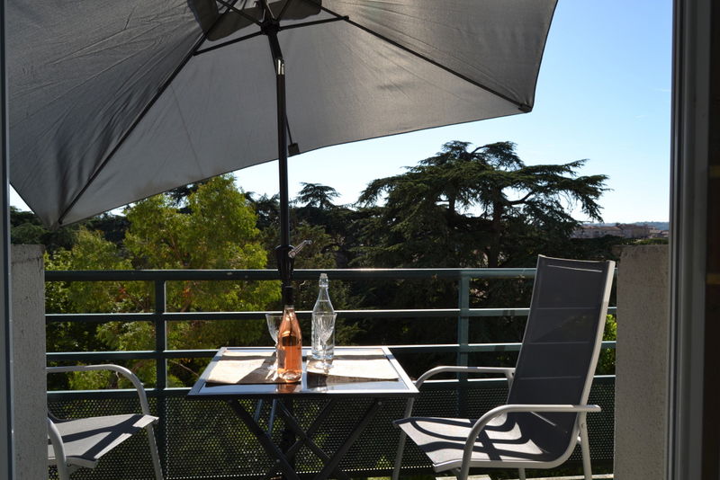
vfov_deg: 48.0
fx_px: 540
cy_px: 240
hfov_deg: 67.4
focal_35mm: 27
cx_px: 360
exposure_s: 1/250
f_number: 8
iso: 100
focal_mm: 18
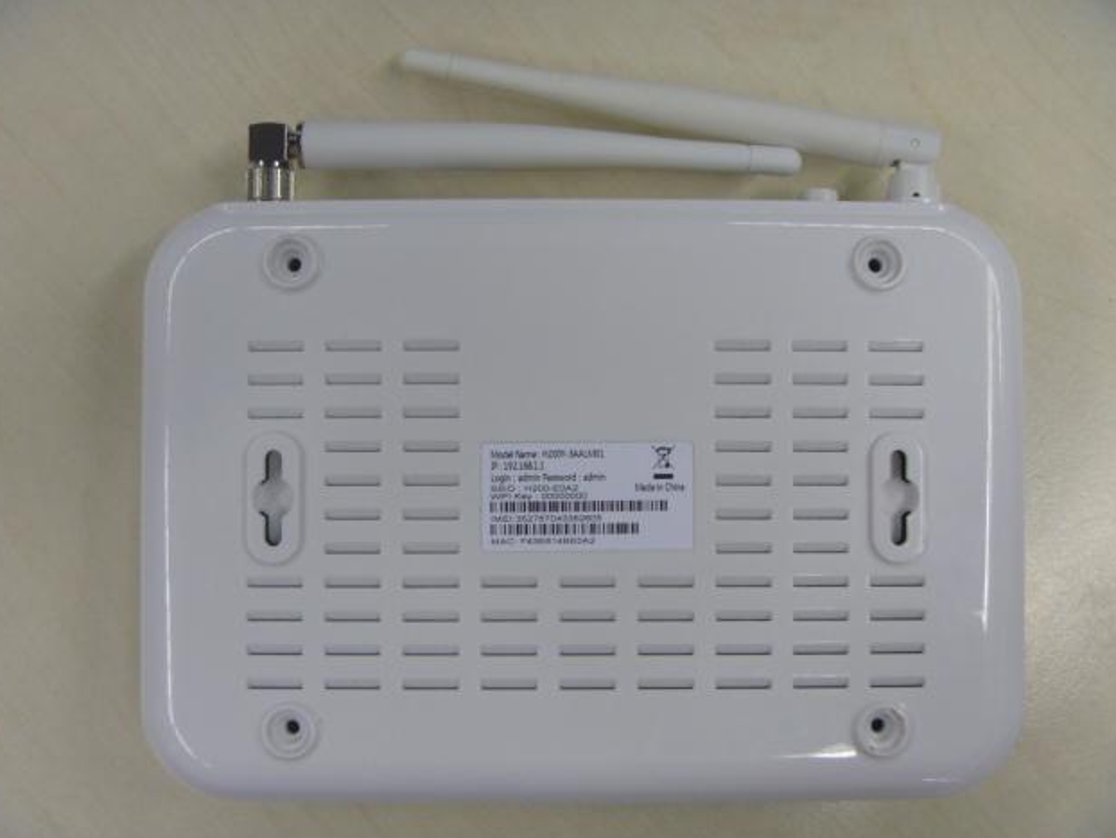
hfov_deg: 51.3
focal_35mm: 36
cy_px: 425
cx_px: 549
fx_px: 1161
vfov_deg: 39.7
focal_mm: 6.3
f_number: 3.5
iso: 200
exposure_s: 1/30
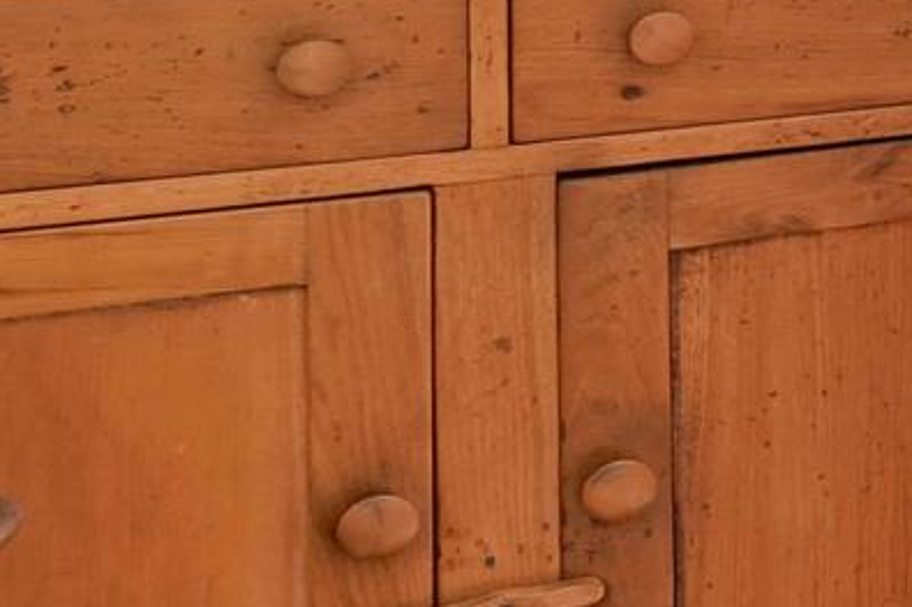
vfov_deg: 12.0
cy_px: -275
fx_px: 2760
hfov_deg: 10.0
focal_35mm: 109
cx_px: 3064
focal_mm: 14
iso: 400
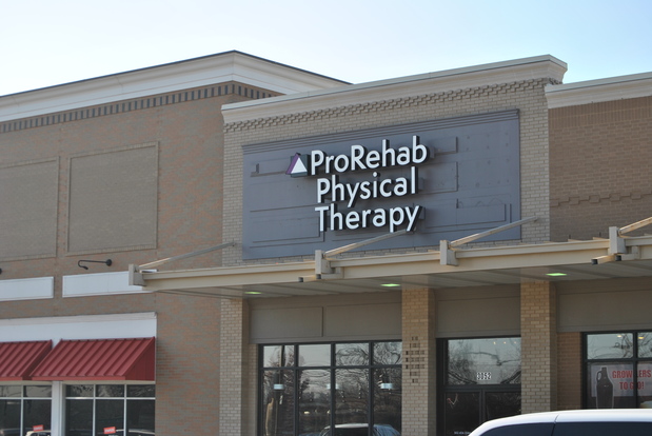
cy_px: 218
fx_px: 1496
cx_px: 326
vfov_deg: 16.6
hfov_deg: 24.6
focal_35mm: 82
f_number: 7.1
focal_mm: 55
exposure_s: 1/200
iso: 100
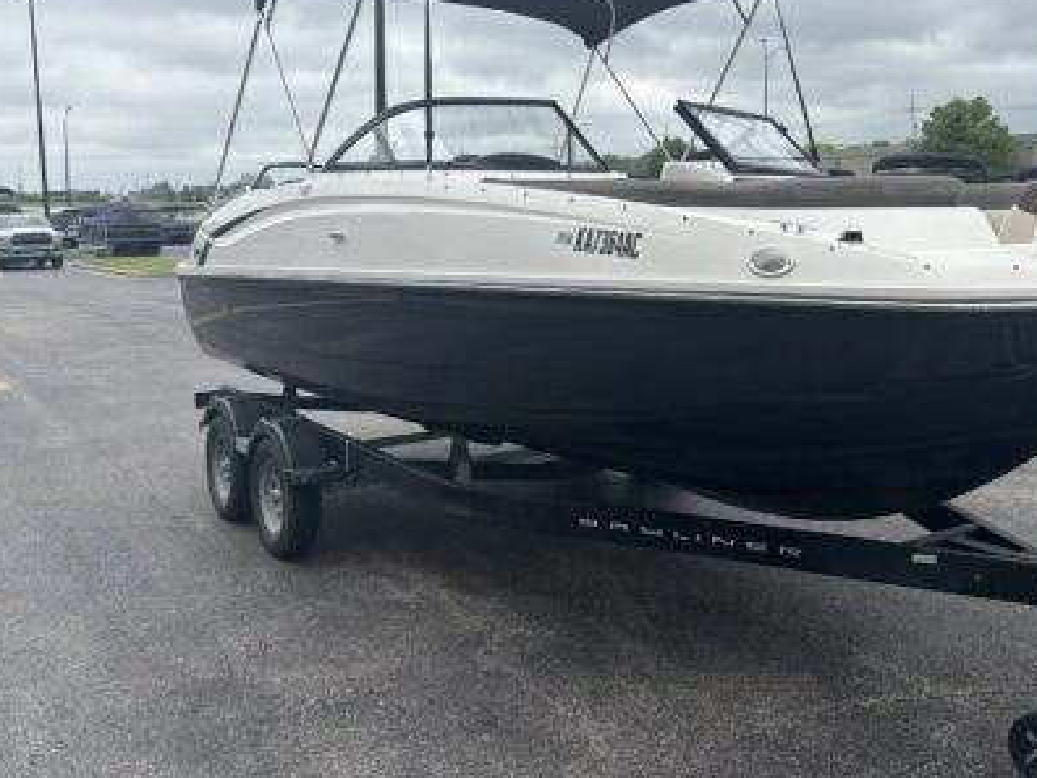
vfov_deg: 40.2
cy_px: 257
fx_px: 1049
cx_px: 682
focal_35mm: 35
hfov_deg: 51.7
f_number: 1.6
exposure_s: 1/2024
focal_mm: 5.96
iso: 50
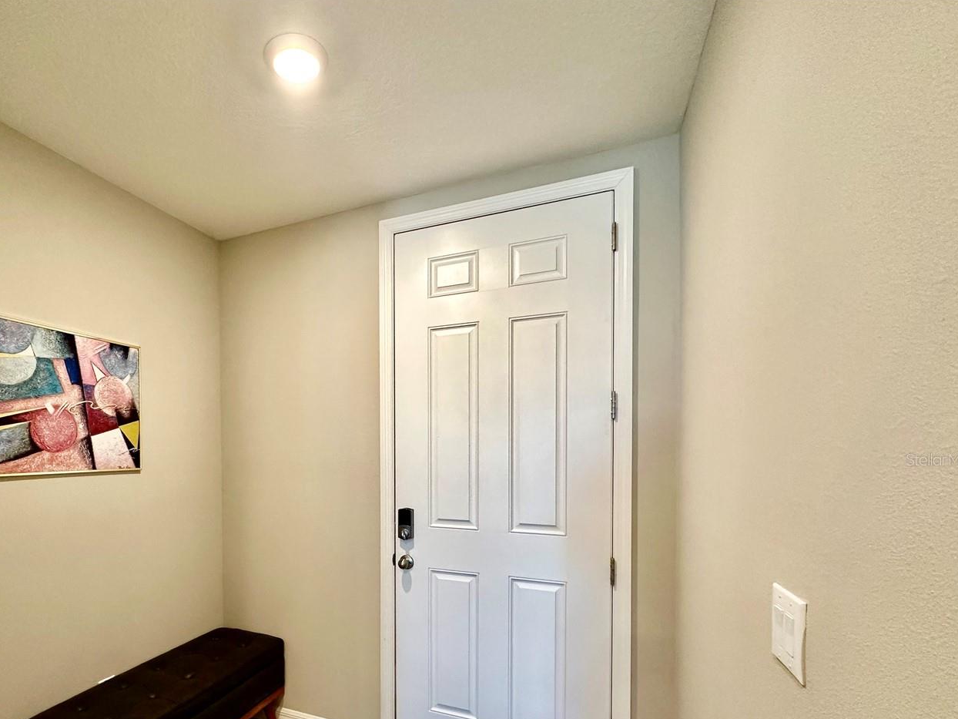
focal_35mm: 18
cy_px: 459
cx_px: 363
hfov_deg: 86.1
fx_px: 498
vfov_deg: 70.2
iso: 250
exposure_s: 1/120
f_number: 2.2
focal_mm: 2.22
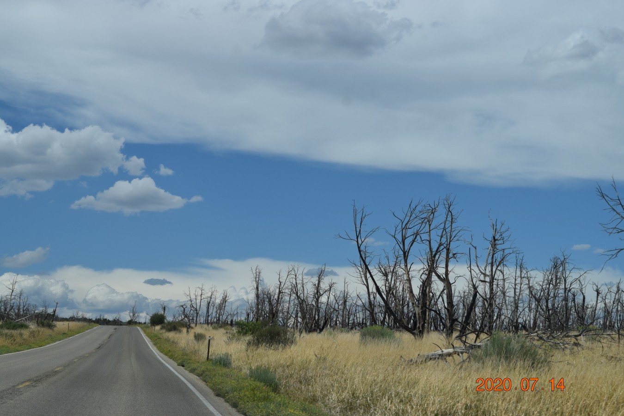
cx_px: 312
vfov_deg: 16.6
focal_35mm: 82
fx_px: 1430
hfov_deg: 24.6
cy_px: 208
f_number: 11
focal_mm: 55
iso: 200
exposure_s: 1/500
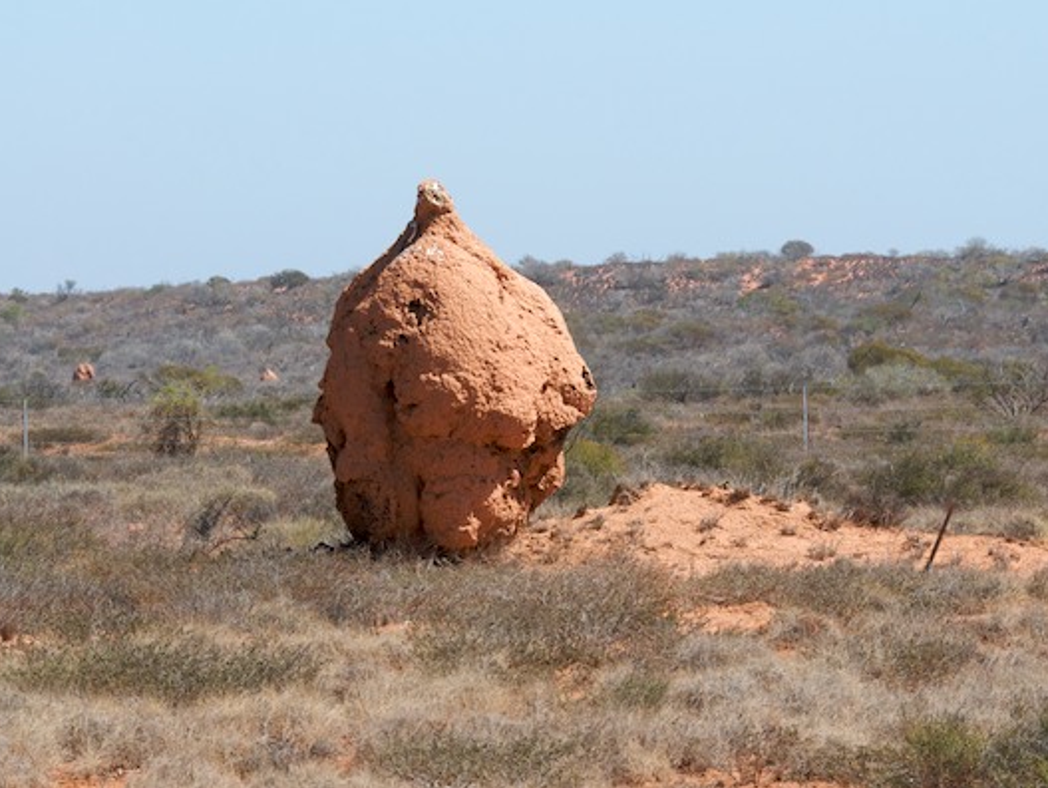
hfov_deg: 8.3
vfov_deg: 6.3
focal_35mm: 238
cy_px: 394
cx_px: 533
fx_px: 7197
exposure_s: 1/800
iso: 1000
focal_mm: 145
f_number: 14
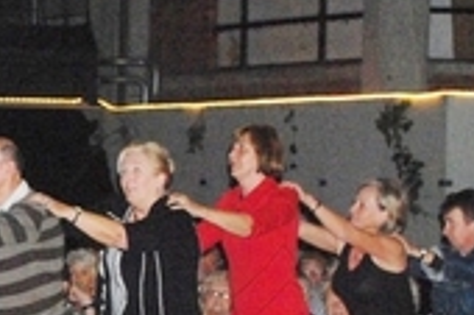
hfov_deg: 9.4
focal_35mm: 212
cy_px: 355
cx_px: -243
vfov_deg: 6.4
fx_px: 2789
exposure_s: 1/60
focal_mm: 40
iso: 1600
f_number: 5.3
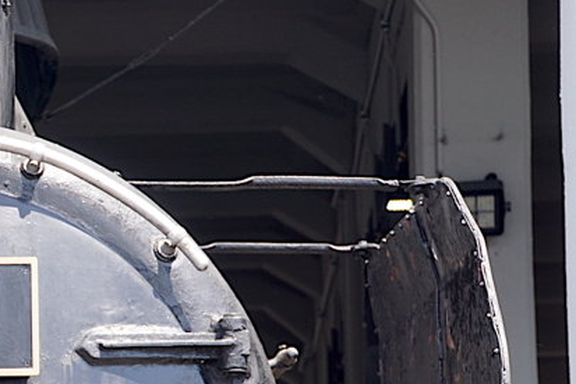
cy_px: 306
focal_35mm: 223
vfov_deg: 6.1
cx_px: -107
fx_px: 3566
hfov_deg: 9.1
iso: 100
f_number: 5.6
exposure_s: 1/100
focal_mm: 60
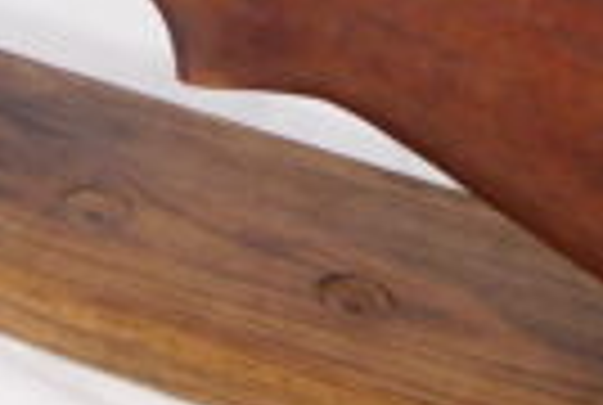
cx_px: -22
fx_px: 1947
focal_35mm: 116
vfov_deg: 11.6
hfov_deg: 17.1
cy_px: -72
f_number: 3.4
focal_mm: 4.5
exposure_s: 1/30
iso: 160
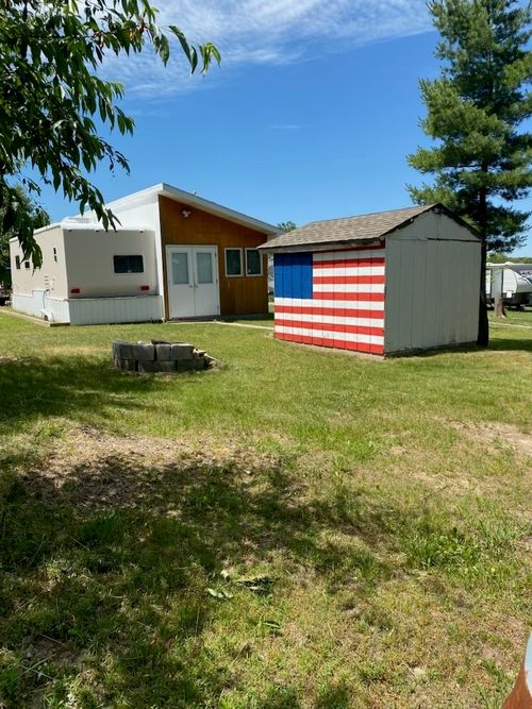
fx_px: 533
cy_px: 354
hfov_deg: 53.0
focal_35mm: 26
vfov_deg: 67.3
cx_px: 266
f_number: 1.8
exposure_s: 1/2358
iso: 32
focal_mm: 4.25
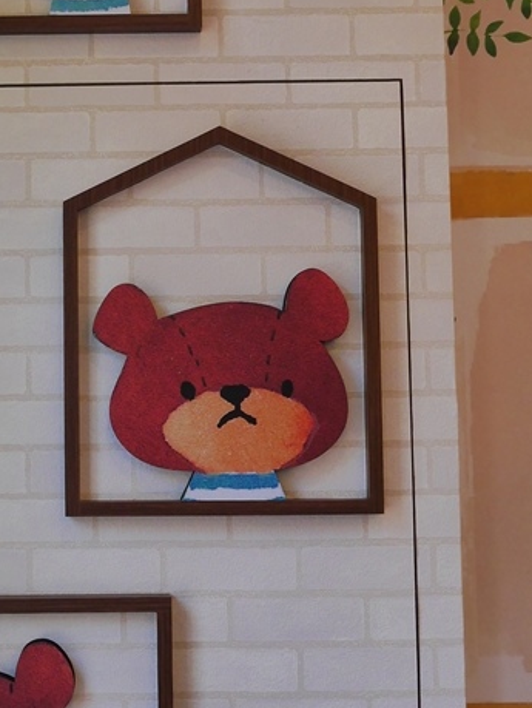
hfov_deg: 27.6
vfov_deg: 36.6
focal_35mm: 52
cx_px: 122
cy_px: 279
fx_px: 1064
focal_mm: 14
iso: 800
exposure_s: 1/160
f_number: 6.3
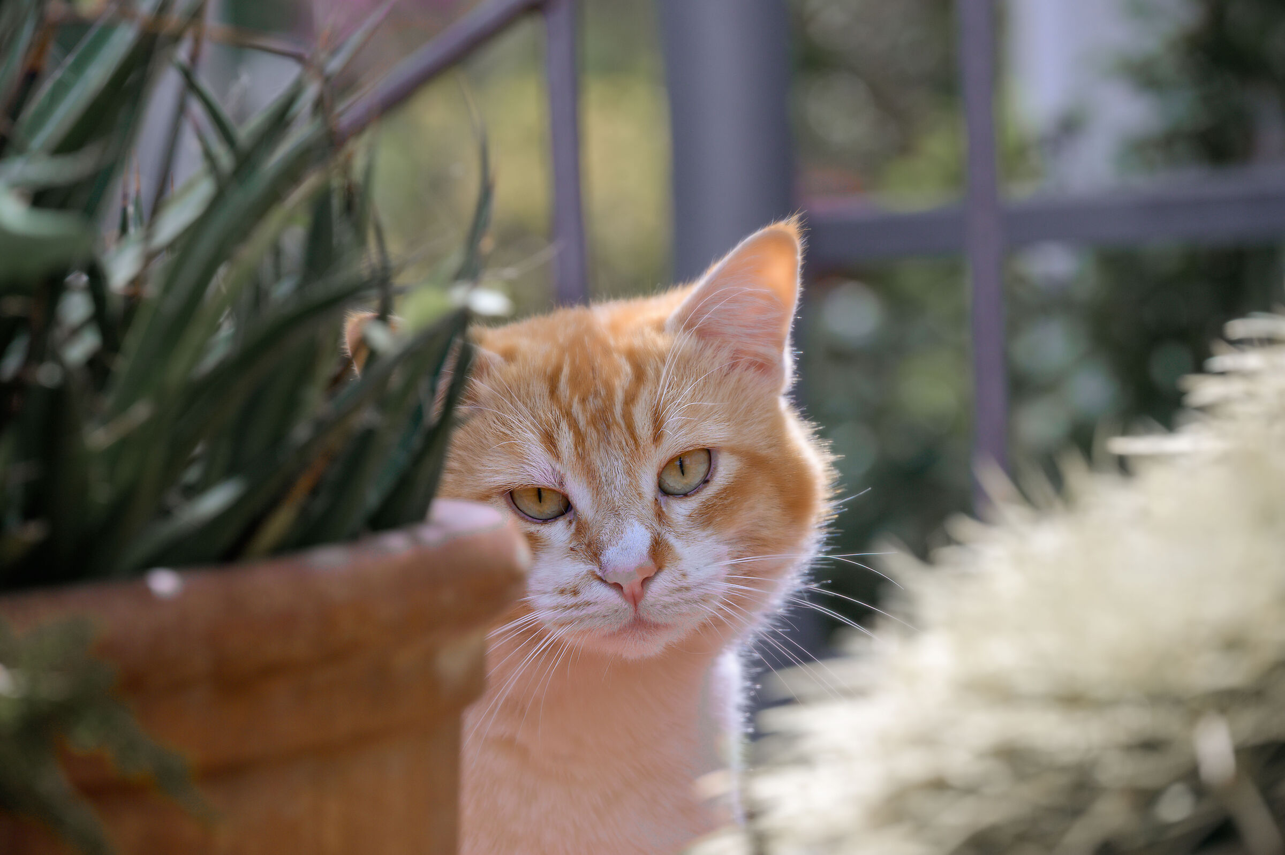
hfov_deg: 10.3
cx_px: 642
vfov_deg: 6.9
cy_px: 428
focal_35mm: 200
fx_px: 7134
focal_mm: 200
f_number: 9
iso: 400
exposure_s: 1/500
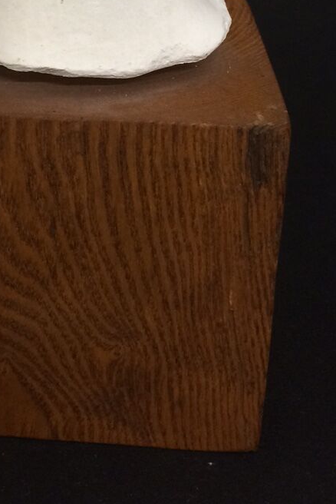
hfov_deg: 18.0
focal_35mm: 75
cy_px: -42
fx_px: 1049
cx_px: 58
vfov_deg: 25.2
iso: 160
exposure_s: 1/33
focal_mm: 4.15
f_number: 2.2
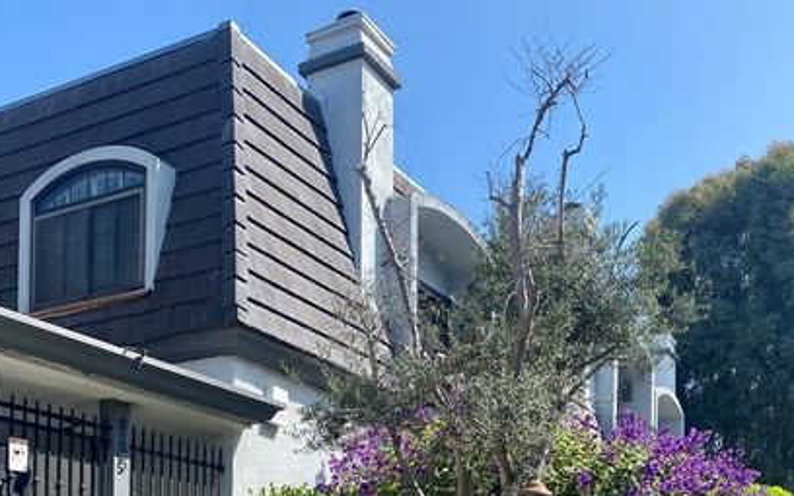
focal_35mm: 45
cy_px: 586
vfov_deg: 25.8
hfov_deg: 44.3
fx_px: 974
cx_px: 350
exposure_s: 1/1808
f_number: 1.8
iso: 32
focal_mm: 4.25
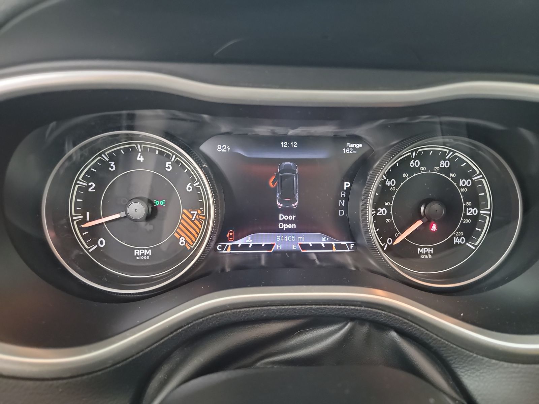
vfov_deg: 56.8
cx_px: 270
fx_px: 374
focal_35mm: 24
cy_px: 202
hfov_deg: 71.6
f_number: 1.8
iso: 1381
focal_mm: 6.7
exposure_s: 1/14
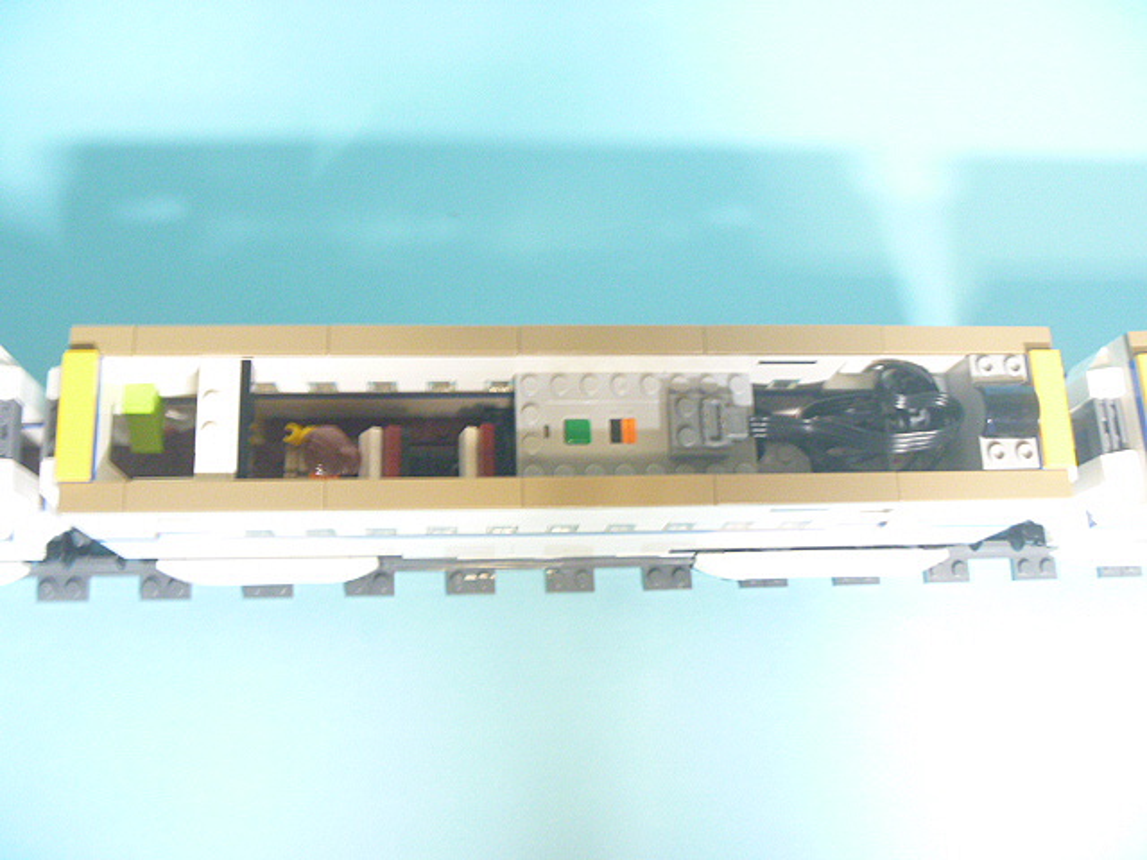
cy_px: 430
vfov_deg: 40.7
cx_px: 574
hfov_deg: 52.6
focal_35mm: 35
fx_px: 1160
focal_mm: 6.3
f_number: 3.5
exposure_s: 1/6
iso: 400
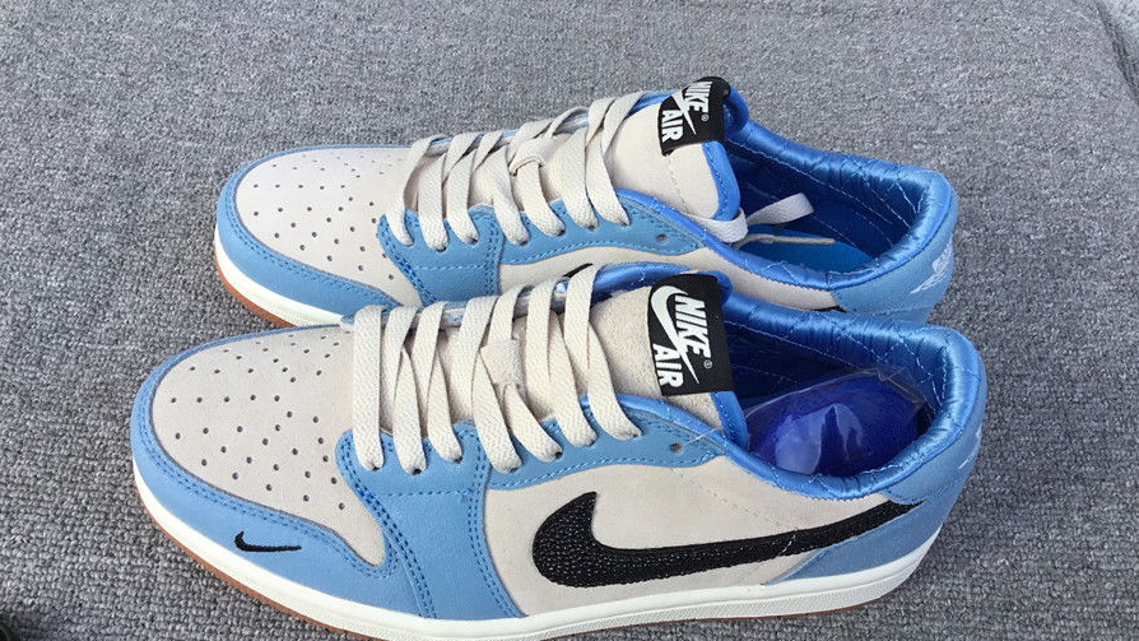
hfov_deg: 58.0
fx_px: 1027
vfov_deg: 34.7
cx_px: 568
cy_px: 314
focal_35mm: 34
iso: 25
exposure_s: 1/167
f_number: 2.4
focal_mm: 3.3
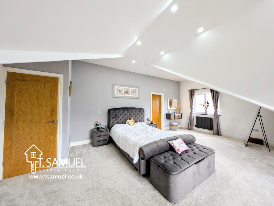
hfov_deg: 110.5
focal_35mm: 12
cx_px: 137
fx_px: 95
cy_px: 103
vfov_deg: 94.6
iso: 43
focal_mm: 2.23
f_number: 1.95
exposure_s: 1/40.8
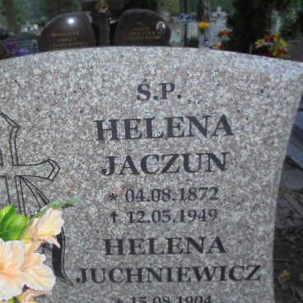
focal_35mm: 40
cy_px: 164
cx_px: 92
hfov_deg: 41.1
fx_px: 396
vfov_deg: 41.8
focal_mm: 4.6
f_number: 3.5
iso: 200
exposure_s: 1/30
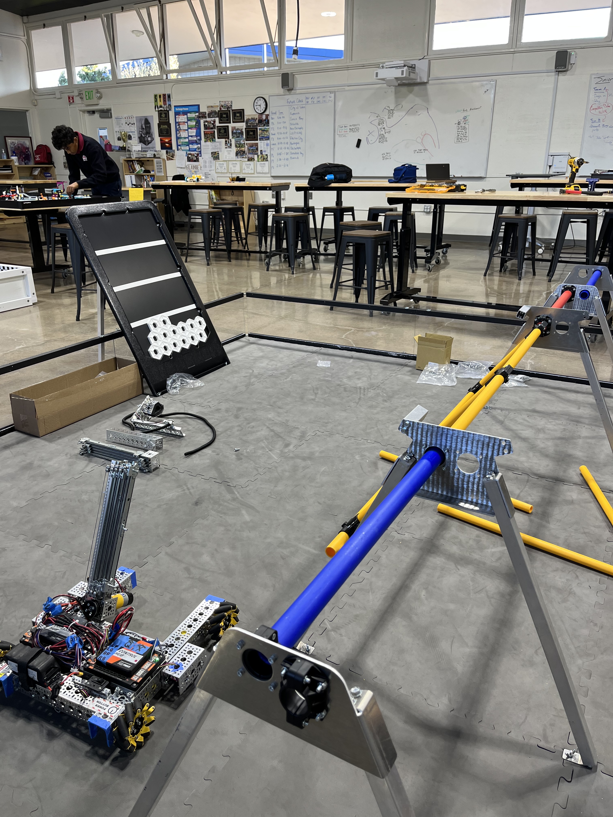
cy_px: 408
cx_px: 306
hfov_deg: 53.1
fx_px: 614
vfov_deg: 67.3
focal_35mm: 26
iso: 64
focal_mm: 5.1
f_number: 1.6
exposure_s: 1/120
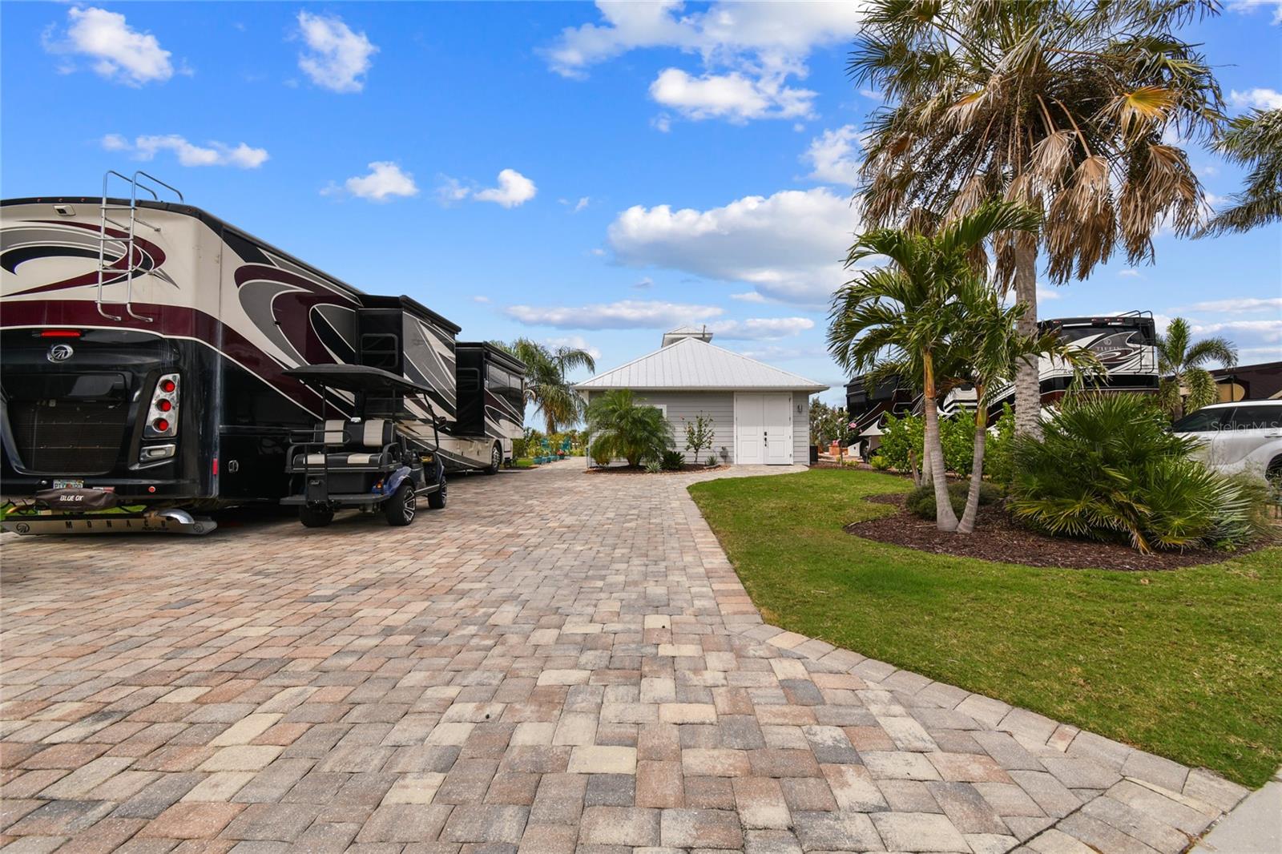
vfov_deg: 77.3
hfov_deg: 100.4
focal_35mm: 15
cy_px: 427
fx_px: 534
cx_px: 641
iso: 100
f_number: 7.1
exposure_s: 1/200
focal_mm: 10
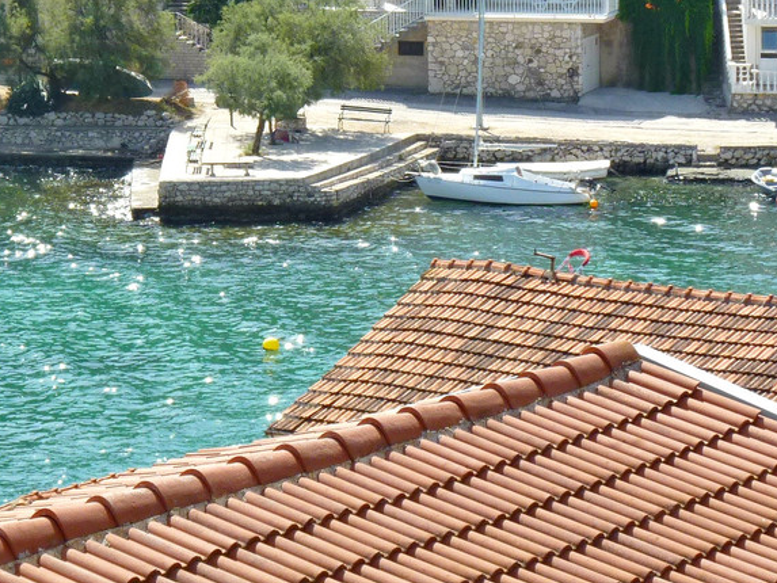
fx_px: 4715
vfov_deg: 7.1
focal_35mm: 210
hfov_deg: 9.4
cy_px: 42
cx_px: 381
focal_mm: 16.7
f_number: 4.5
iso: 100
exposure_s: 1/320
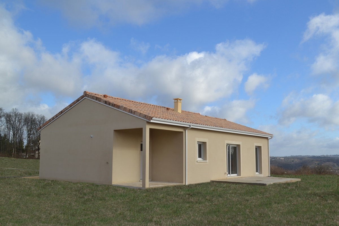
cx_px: 170
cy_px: 113
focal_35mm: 33
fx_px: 311
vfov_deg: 40.0
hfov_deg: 57.2
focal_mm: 22
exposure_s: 1/250
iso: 100
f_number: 8
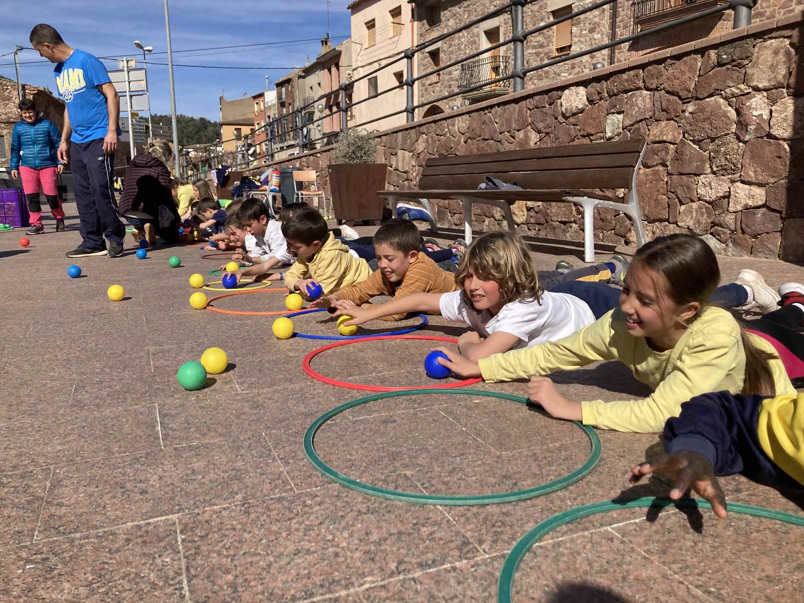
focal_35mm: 28
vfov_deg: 49.7
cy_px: 302
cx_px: 402
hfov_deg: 63.4
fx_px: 650
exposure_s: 1/2525
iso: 20
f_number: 1.8
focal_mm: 3.99
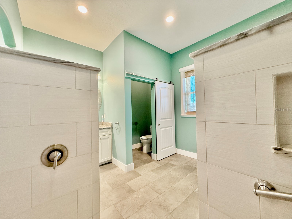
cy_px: 110
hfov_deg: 102.1
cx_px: 146
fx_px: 118
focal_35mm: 14
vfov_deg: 85.7
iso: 320
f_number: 2.2
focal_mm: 2.22
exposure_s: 1/60
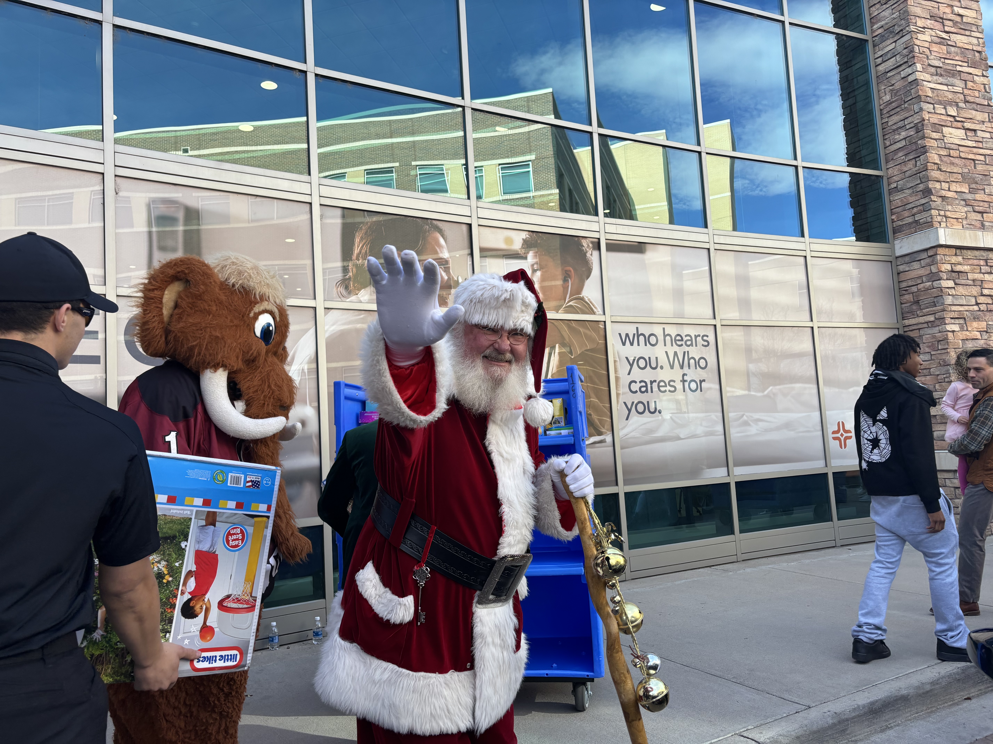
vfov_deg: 53.1
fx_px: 746
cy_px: 372
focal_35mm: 26
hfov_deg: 67.3
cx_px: 496
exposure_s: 1/408
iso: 50
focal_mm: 5.96
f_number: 1.6
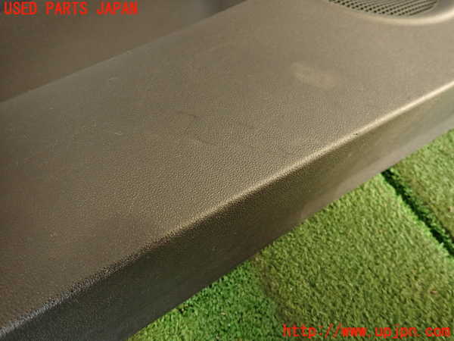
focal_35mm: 25
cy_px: 170
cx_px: 227
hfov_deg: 69.4
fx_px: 328
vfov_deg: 54.9
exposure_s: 1/30
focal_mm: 4.5
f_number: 2
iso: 250
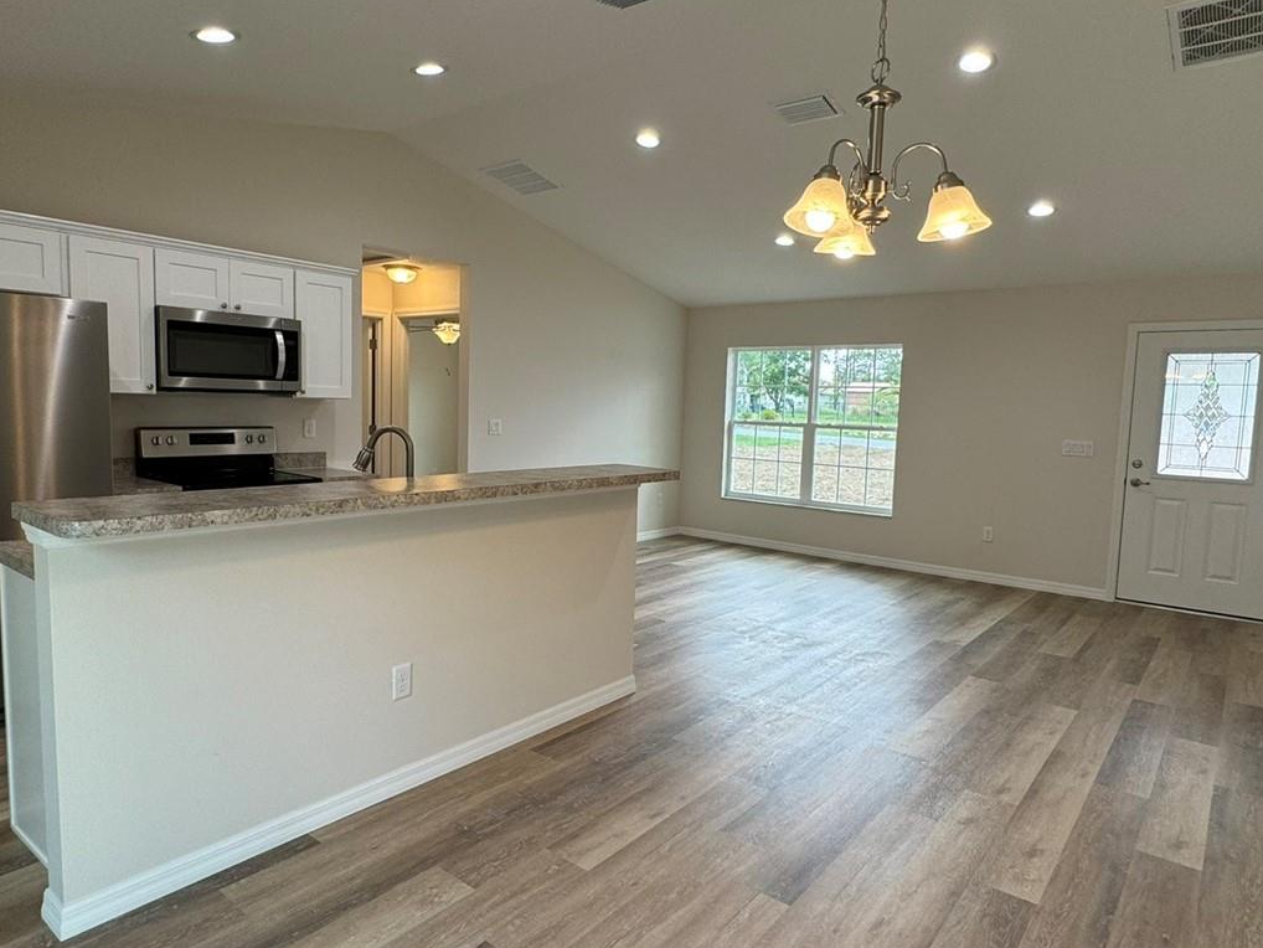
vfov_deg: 61.1
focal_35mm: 22
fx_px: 803
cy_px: 475
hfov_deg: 76.4
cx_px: 625
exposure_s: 1/120
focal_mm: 2.22
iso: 64
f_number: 2.2
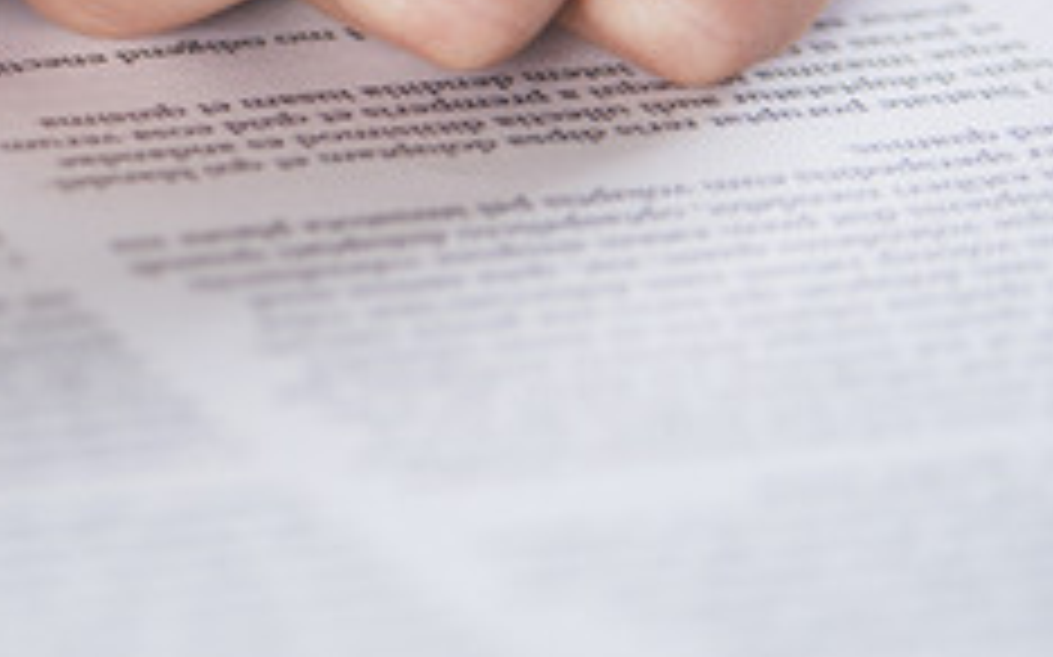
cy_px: -331
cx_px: -801
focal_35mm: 654
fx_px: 18759
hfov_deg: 3.2
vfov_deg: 2.0
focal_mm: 150
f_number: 2.8
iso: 100
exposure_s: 1/160
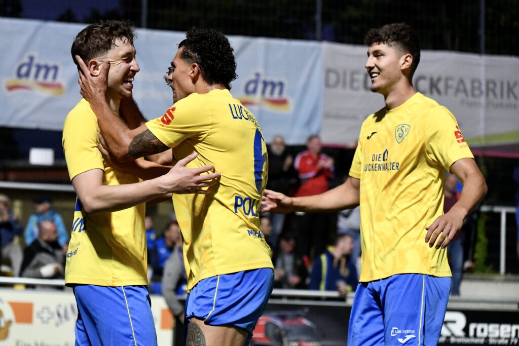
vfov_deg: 19.5
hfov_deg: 28.8
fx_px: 1009
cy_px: 173
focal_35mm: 70
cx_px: 260
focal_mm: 70
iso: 8000
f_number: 2.8
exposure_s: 1/1600
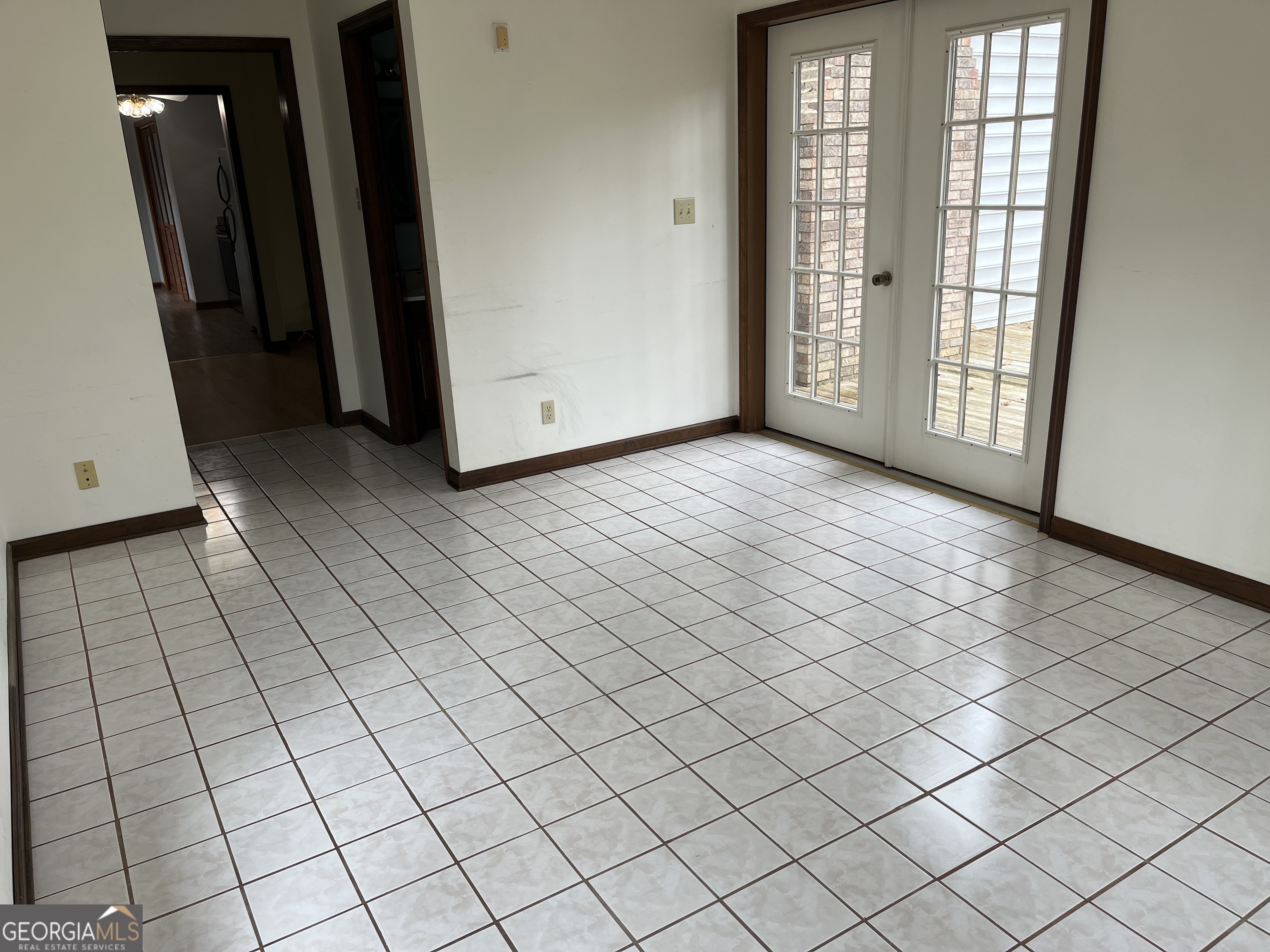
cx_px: 635
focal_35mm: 26
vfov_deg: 53.1
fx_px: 954
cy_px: 476
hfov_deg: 67.3
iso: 40
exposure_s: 1/122
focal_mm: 5.1
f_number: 1.6
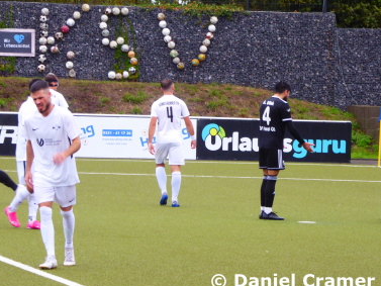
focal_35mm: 276
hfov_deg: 7.2
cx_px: 155
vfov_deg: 5.4
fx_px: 3039
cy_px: 123
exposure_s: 1/80
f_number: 5.6
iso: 320
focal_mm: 41.4
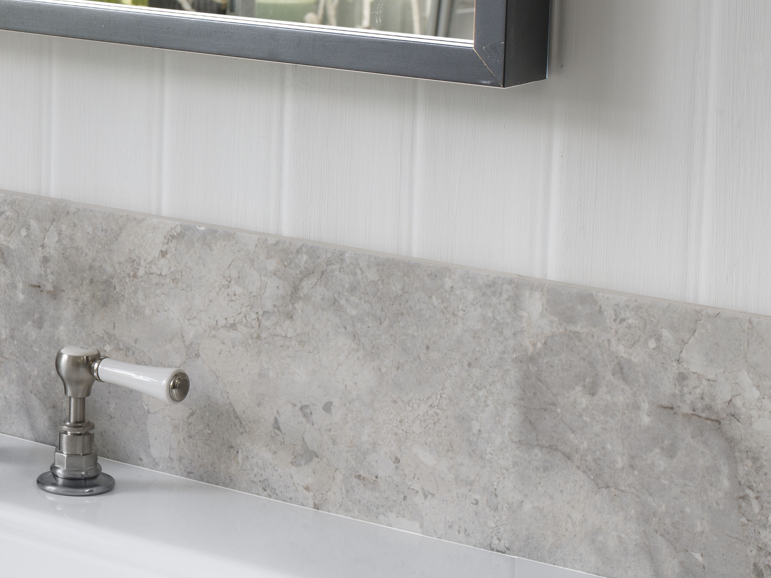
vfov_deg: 11.2
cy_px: 186
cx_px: -200
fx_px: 2940
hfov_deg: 14.4
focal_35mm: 132
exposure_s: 1
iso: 100
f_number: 16
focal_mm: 55
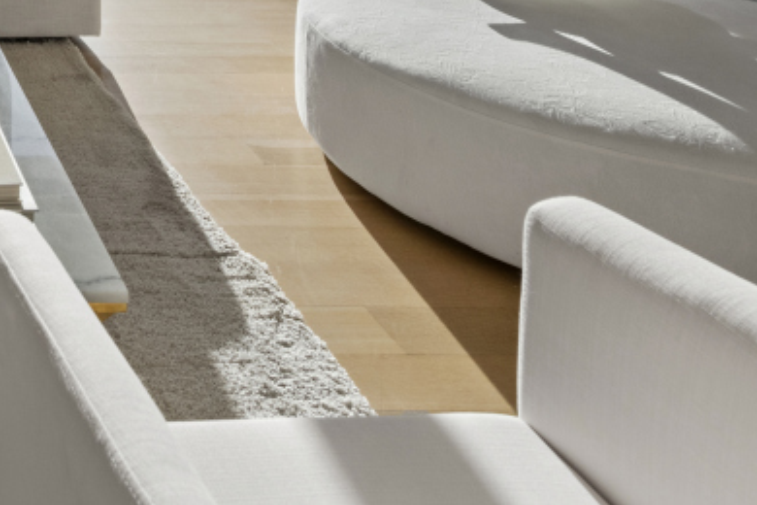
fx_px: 967
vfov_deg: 22.1
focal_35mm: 46
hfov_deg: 31.9
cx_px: -242
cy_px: -322
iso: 320
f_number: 9
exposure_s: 1/100
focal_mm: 14
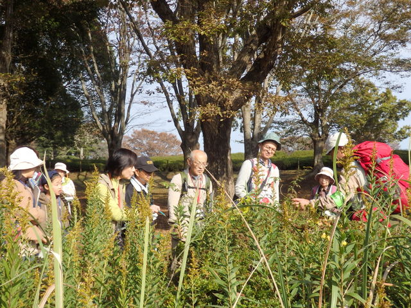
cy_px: 154
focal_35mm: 45
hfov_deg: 42.1
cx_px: 206
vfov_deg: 32.2
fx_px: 534
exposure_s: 1/800
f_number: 3.8
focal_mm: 8
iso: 125
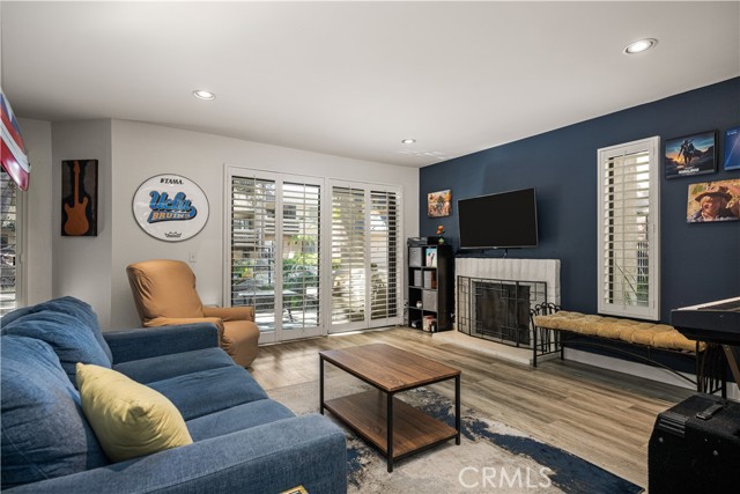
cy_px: 247
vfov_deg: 68.9
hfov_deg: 91.6
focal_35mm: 18
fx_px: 360
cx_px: 370
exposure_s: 1/10
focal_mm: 17.5
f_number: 5.6
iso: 100
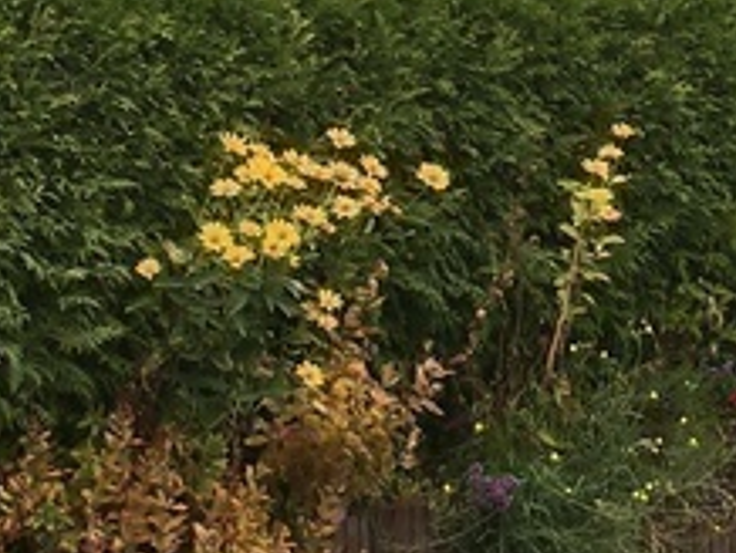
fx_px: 2895
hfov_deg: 14.3
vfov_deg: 10.8
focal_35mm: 136
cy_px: -84
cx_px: 682
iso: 25
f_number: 2.2
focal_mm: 4.15
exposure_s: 1/427
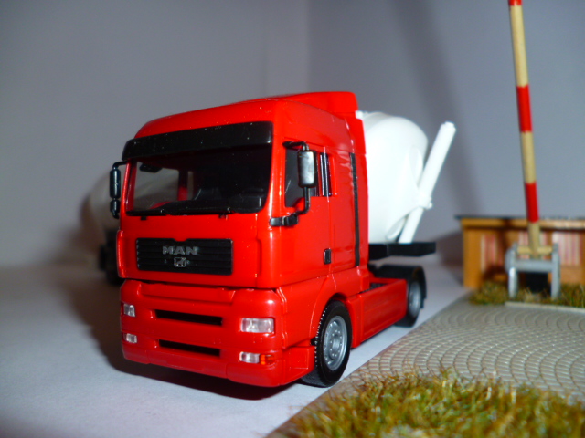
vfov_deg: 49.7
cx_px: 292
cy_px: 219
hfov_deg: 63.4
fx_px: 473
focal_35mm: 28
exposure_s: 1/60
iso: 100
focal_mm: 5
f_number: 3.1
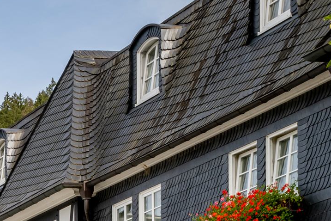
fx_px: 1419
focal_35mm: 154
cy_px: 400
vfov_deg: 8.5
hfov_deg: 12.5
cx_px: -203
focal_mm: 33.5
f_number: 13
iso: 200
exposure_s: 1/125
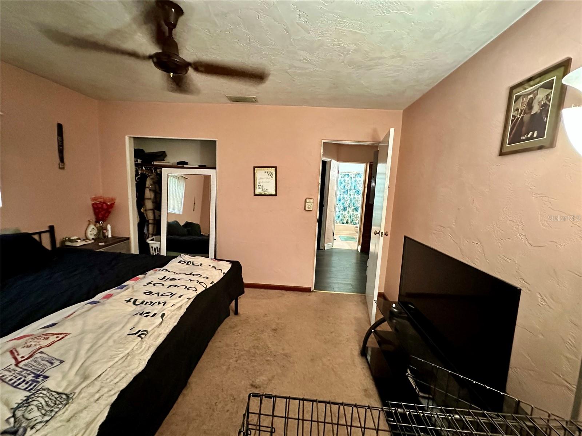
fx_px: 235
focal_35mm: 14
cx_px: 291
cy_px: 218
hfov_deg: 102.1
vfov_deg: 85.7
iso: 1000
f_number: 2.2
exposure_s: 1/60
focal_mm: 2.22
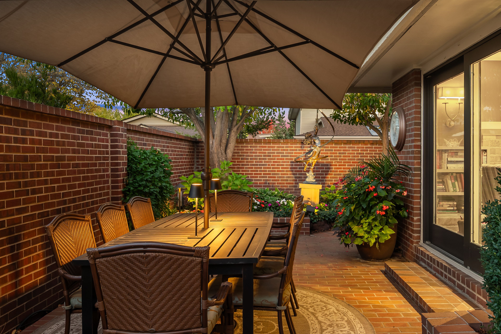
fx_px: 417
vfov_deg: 43.5
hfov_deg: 61.6
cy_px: 143
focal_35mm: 30
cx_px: 290
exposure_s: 2
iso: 250
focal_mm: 19
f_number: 9
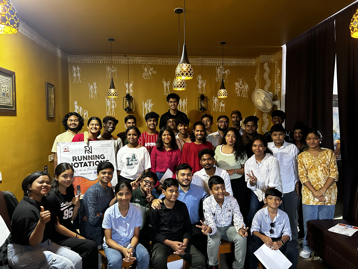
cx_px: 179
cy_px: 134
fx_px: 269
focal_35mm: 26
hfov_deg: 67.3
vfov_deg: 53.1
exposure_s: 1/33
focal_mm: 5.7
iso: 640
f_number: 1.5
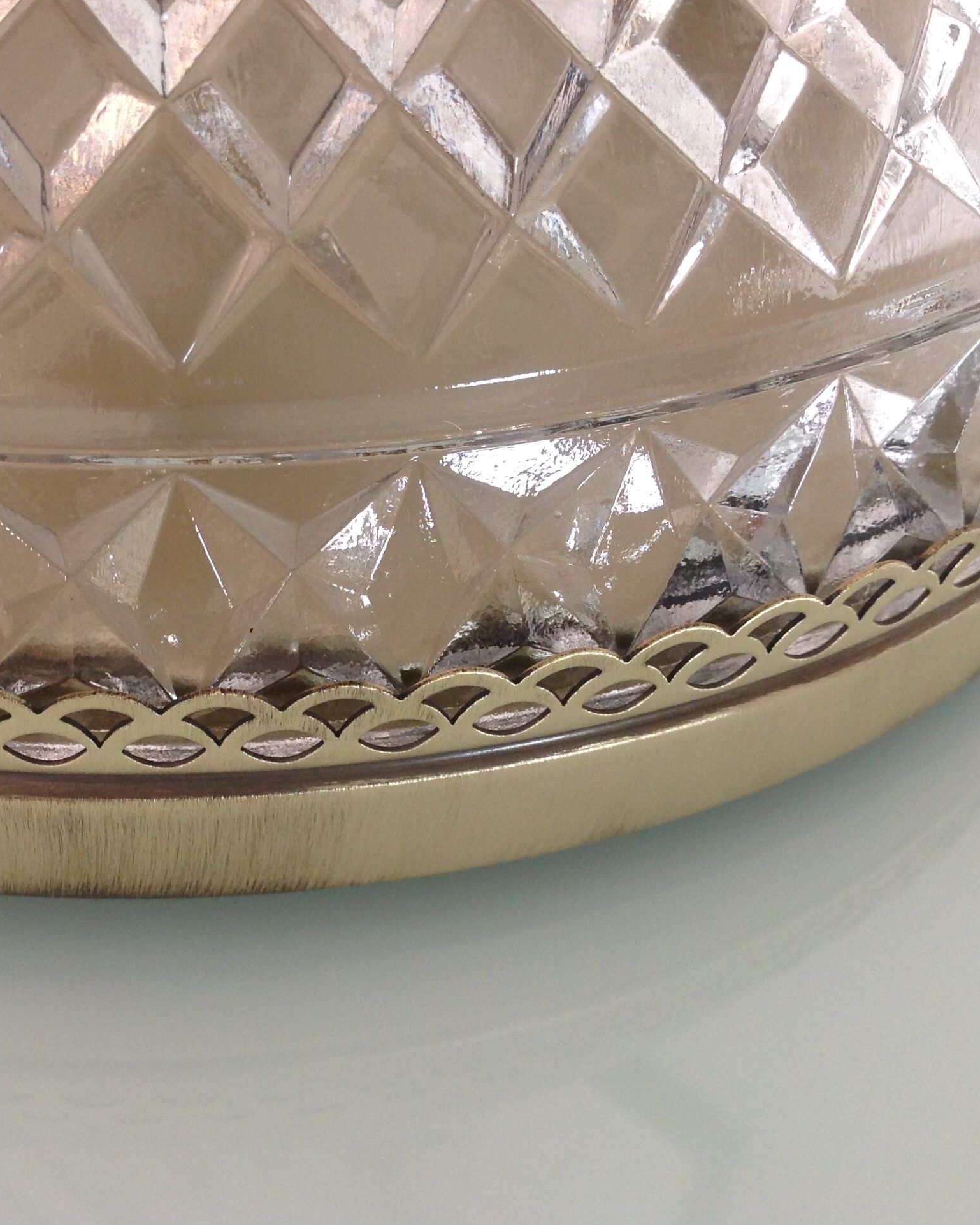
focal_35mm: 46
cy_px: 614
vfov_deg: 40.3
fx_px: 1667
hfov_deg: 32.3
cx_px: 278
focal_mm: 4.28
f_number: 2.4
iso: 100
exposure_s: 1/15
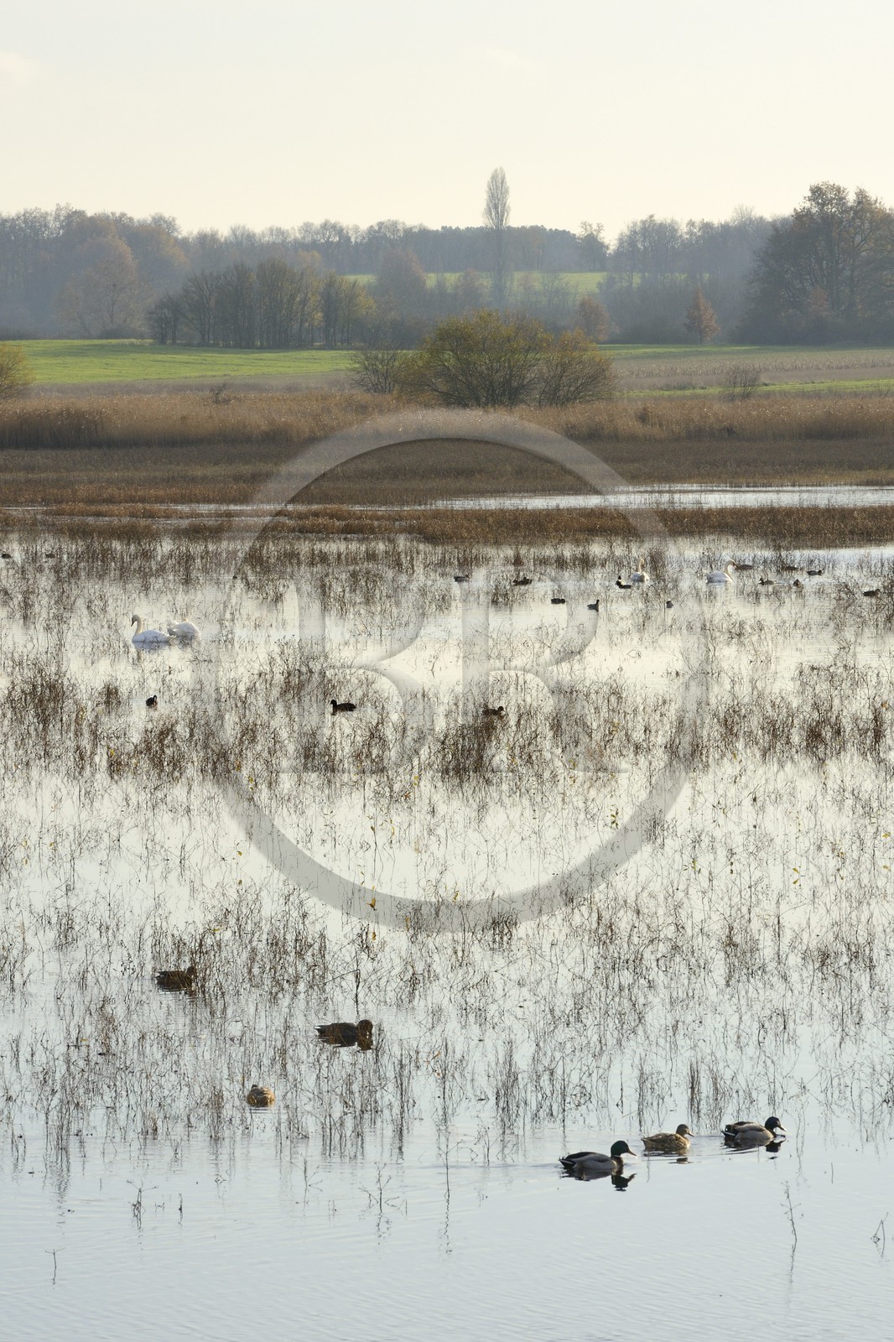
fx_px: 7453
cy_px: 671
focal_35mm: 200
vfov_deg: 10.3
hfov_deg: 6.9
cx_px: 447
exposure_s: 1/250
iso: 400
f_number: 18
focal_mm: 200
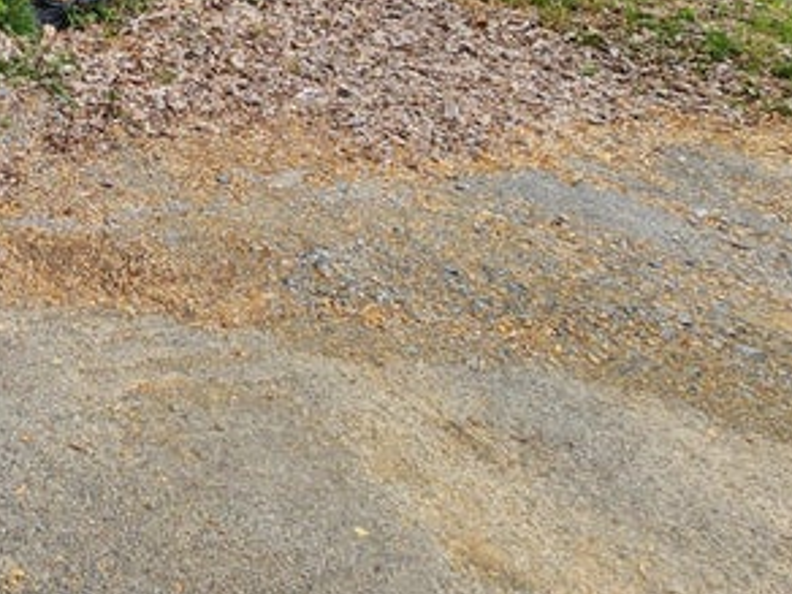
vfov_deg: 28.0
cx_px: -178
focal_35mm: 38
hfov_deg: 36.6
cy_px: -252
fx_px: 869
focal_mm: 2.2
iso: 50
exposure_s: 1/682
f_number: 2.2
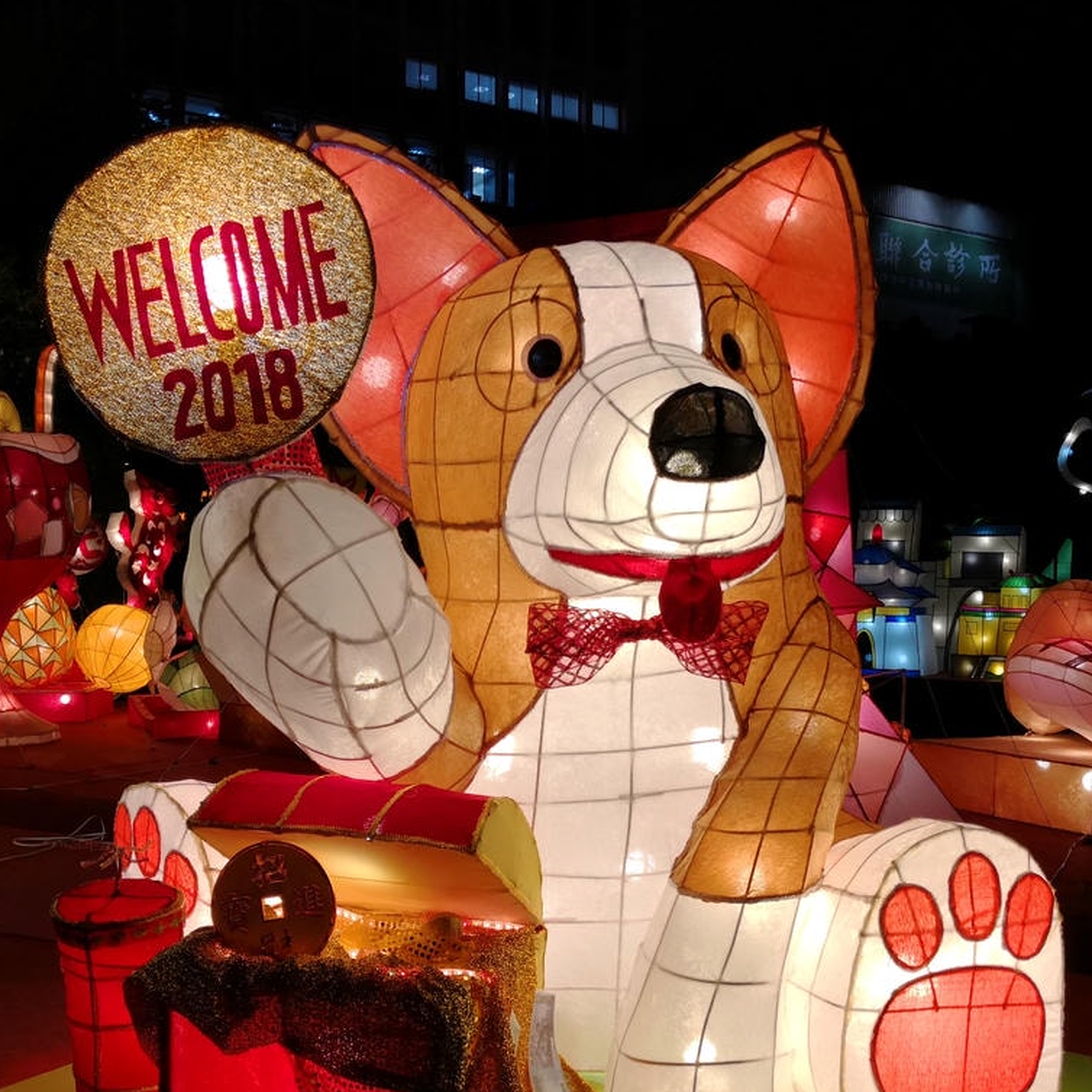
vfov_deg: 43.7
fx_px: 1356
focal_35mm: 38
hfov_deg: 43.8
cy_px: 634
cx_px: 572
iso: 64
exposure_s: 1/120
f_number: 4
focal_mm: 3.95
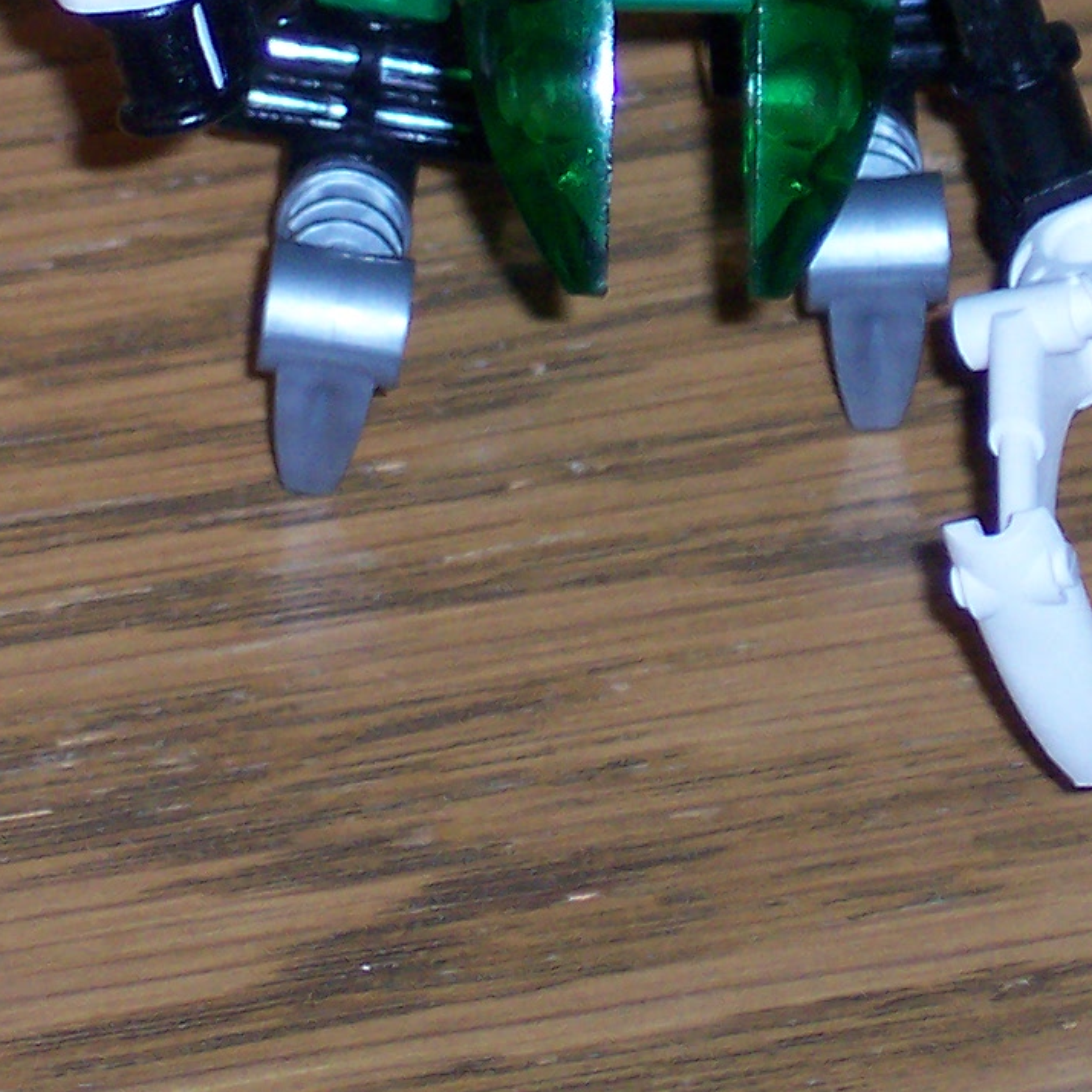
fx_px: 12991
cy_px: -171
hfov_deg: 4.8
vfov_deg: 4.8
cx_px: 717
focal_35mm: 364
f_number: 4.8
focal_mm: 24
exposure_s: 1/90
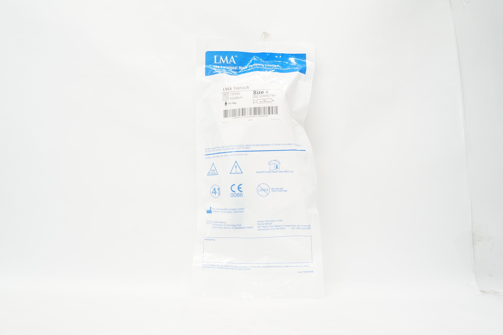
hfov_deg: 65.5
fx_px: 391
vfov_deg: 46.4
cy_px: 165
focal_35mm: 28
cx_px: 252
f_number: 8
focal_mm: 18
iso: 800
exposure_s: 1/40
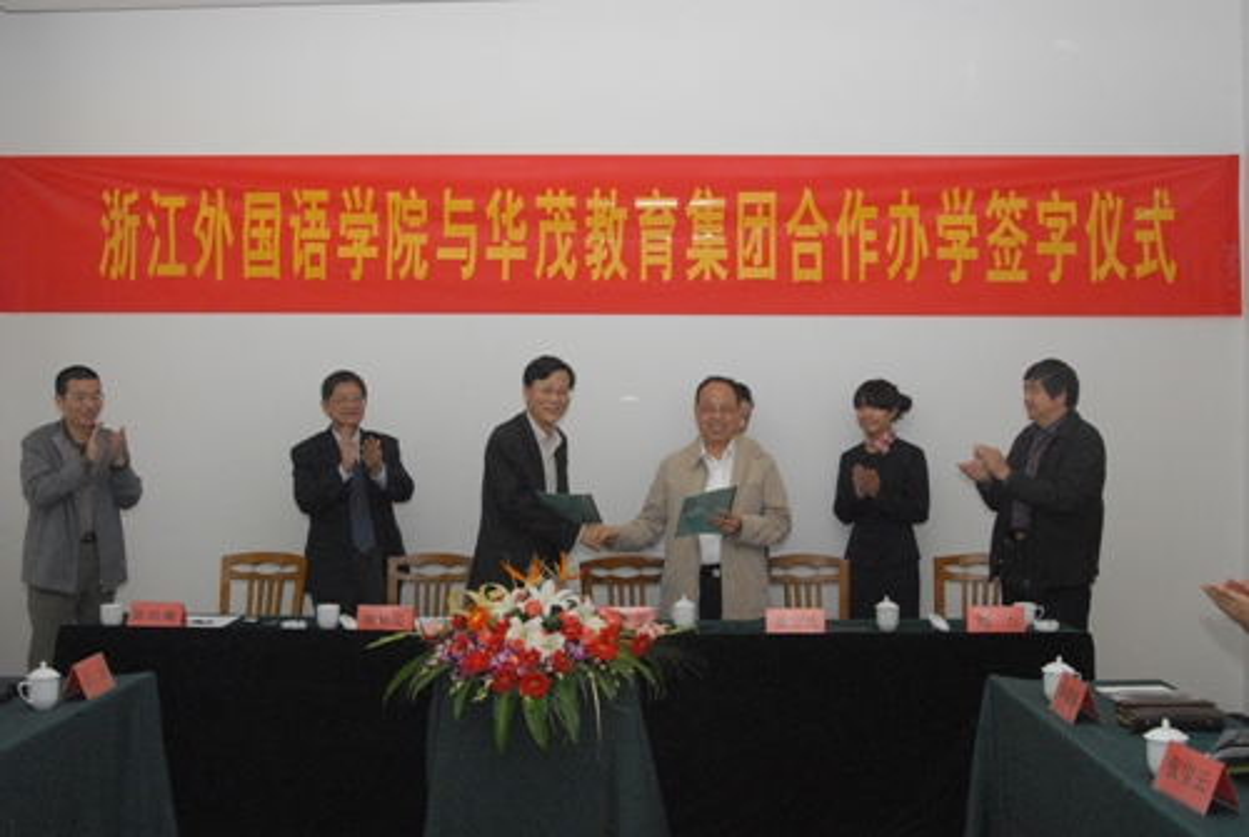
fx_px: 1251
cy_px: 418
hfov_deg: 53.1
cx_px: 624
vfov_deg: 37.0
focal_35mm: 36
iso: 1600
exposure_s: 1/125
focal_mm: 24
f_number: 7.1
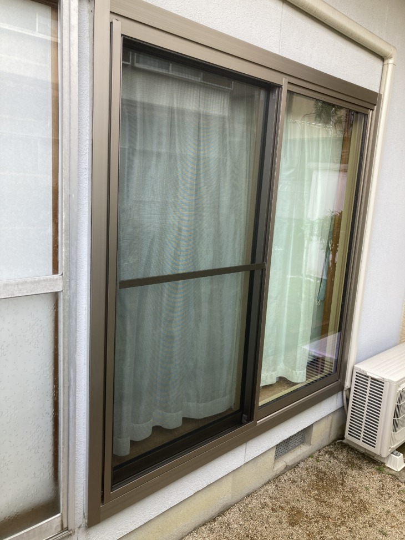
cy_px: 270
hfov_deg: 49.8
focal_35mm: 28
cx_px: 202
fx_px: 437
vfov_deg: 63.4
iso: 32
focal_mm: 3.99
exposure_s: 1/121
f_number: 1.8
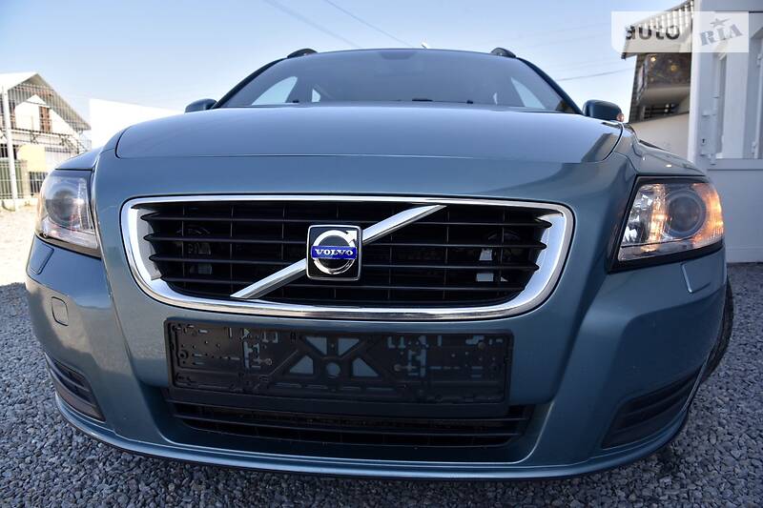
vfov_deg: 53.1
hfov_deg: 73.8
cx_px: 382
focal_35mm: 24
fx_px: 509
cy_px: 254
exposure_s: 1/250
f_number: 8
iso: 360
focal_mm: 24
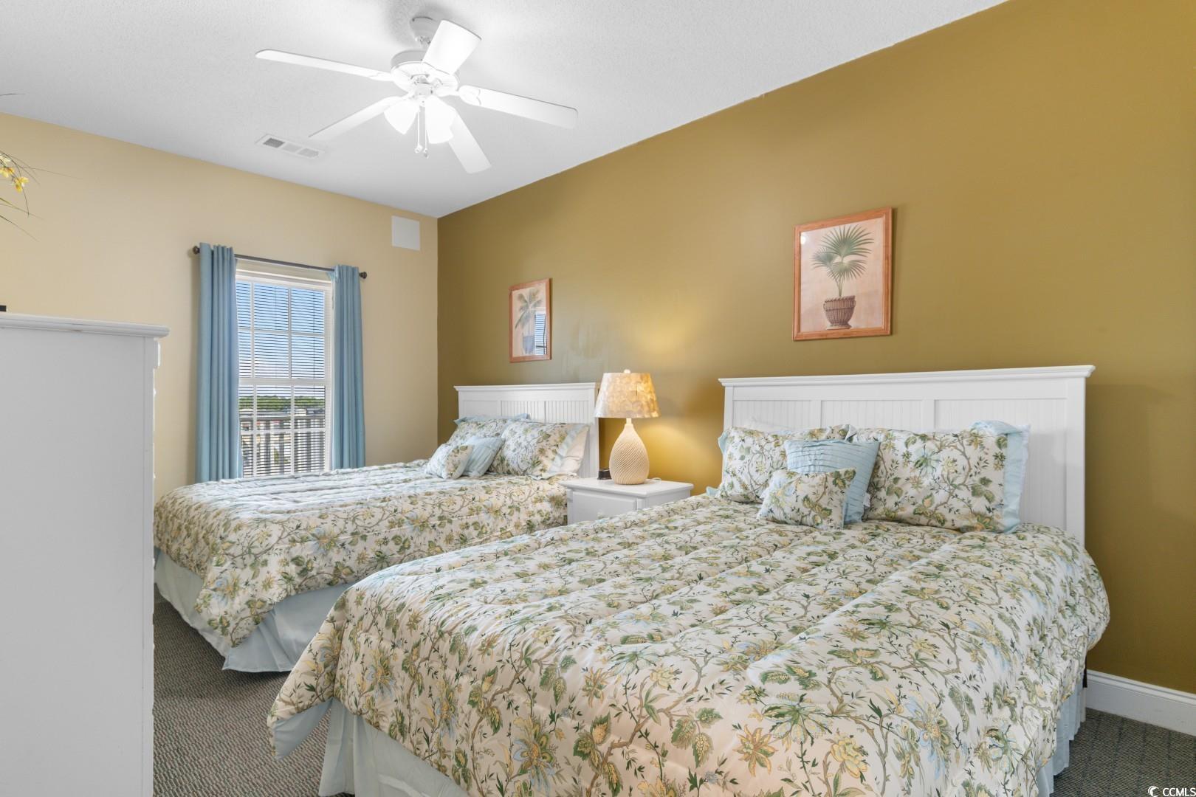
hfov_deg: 90.0
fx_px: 598
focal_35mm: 18
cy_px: 398
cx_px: 598
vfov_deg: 67.4
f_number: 4.8
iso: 100
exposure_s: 1/6
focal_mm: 12
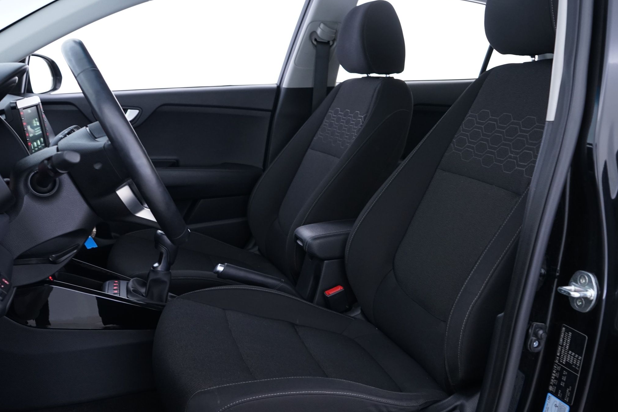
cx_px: 294
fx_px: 618
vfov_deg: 36.8
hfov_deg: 53.1
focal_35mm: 36
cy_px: 227
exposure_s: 1/5
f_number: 5.6
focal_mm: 29
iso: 1000
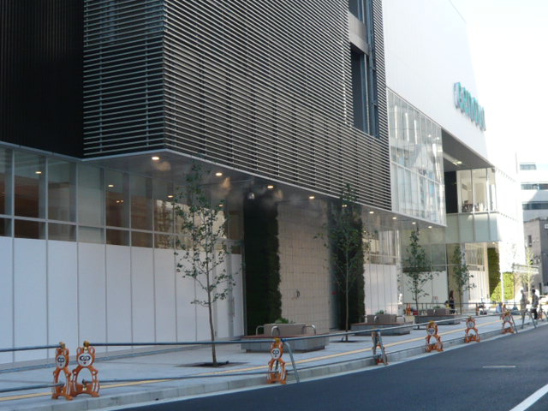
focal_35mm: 51
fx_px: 807
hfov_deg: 37.5
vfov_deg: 28.6
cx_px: 274
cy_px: 206
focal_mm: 5.5
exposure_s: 1/200
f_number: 3.1
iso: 100
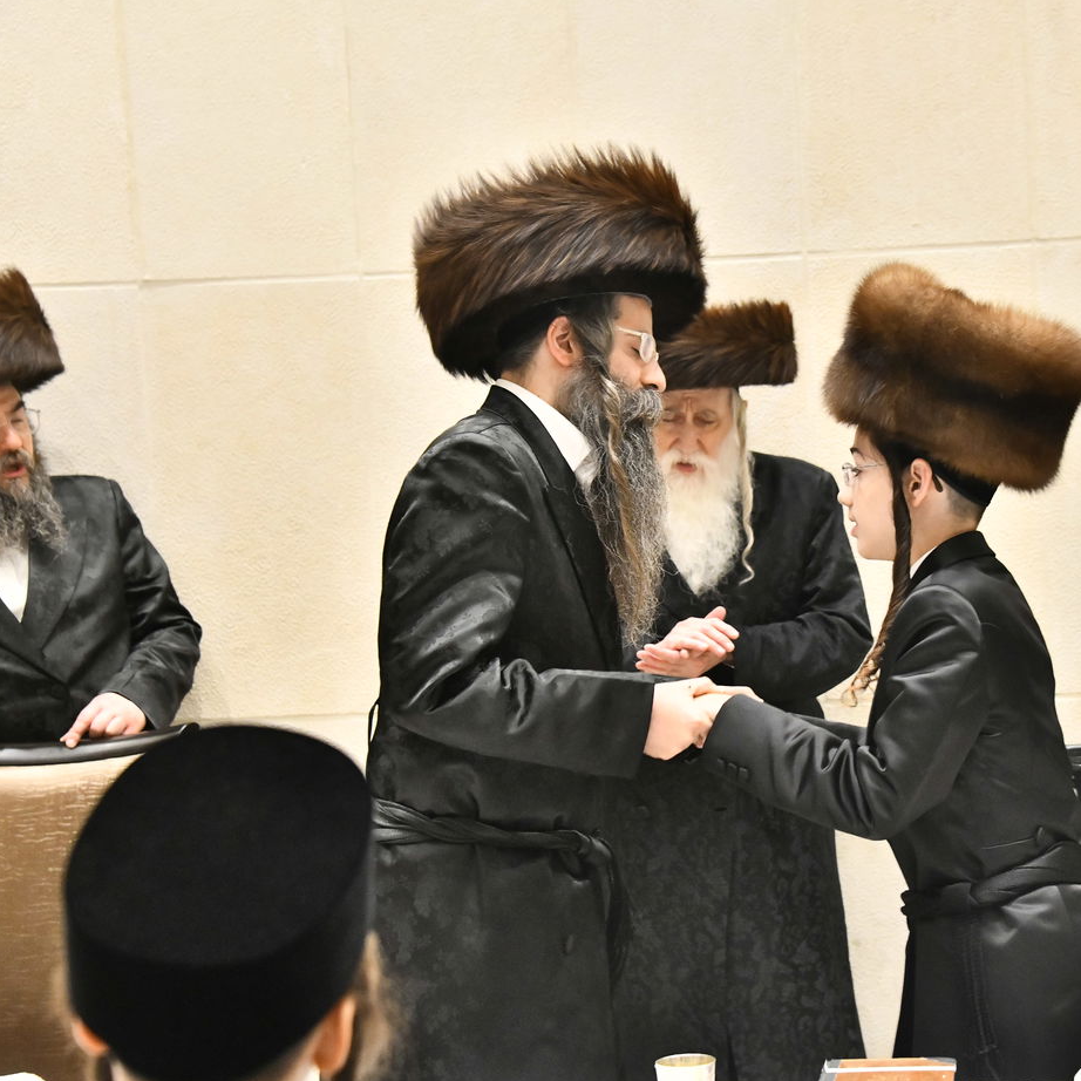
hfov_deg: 21.5
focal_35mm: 80
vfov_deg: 21.7
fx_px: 2826
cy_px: 542
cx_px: 779
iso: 4000
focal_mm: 62
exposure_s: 1/320
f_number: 5.6
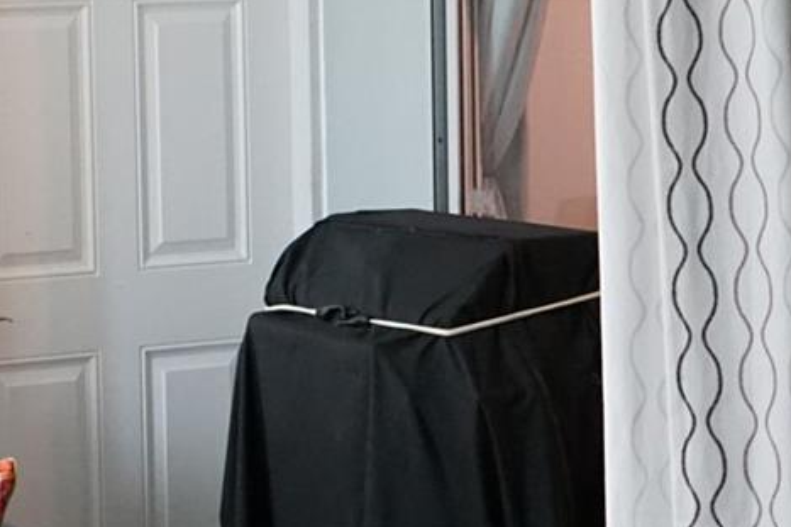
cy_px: 56
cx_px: -273
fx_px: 2108
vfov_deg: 14.1
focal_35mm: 96
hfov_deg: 19.4
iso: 5000
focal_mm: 28
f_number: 5.6
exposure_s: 1/60
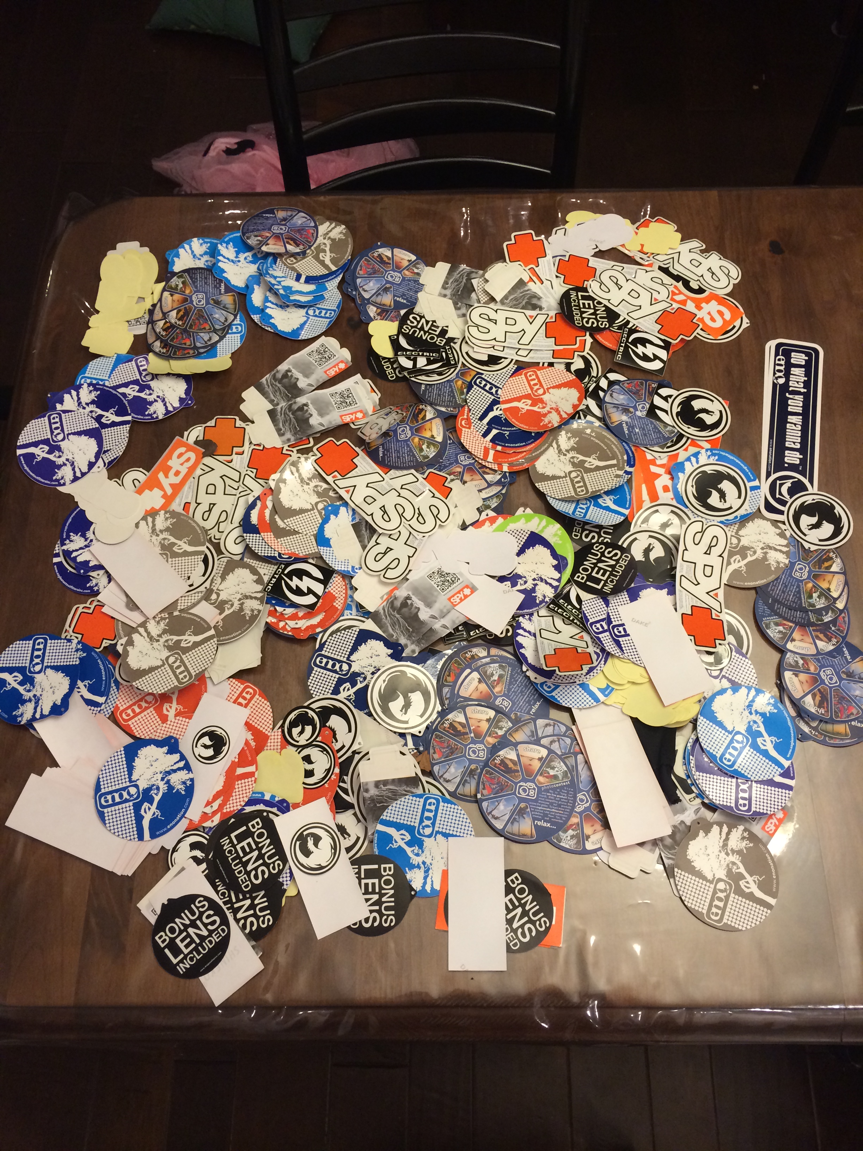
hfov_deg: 46.8
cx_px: 432
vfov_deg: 60.0
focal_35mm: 30
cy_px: 576
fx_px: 997
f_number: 2.2
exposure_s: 1/30
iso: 125
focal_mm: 4.12
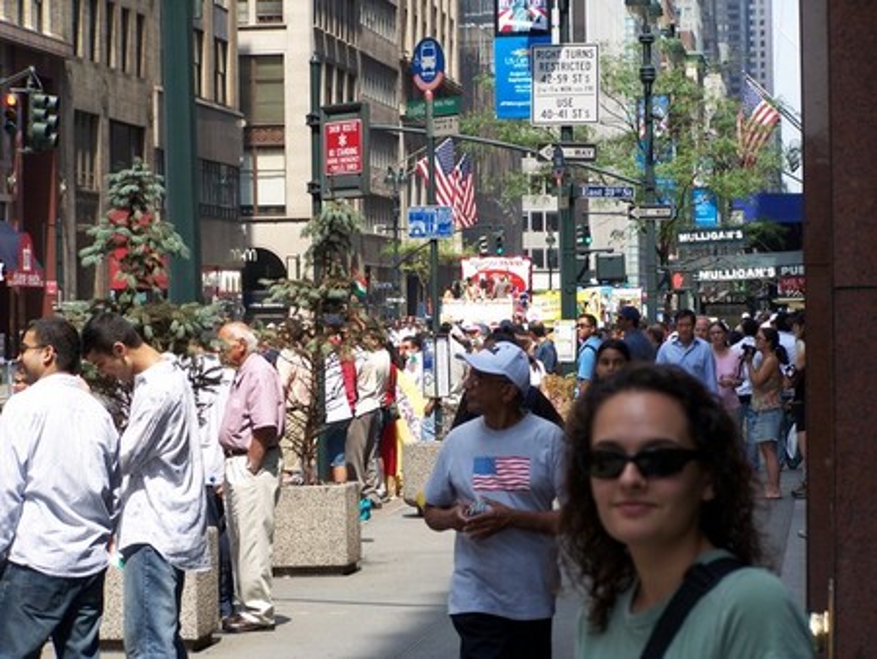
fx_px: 3245
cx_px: 438
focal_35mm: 128
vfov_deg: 11.6
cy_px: 330
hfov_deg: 15.4
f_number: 3.2
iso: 80
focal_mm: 21.2
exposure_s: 1/500
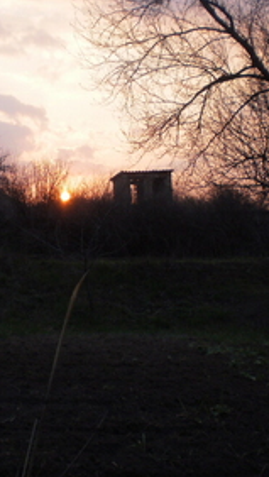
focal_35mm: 66
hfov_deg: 18.2
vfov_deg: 31.8
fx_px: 835
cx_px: 59
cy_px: 196
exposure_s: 1/250
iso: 100
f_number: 3.1
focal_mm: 6.3
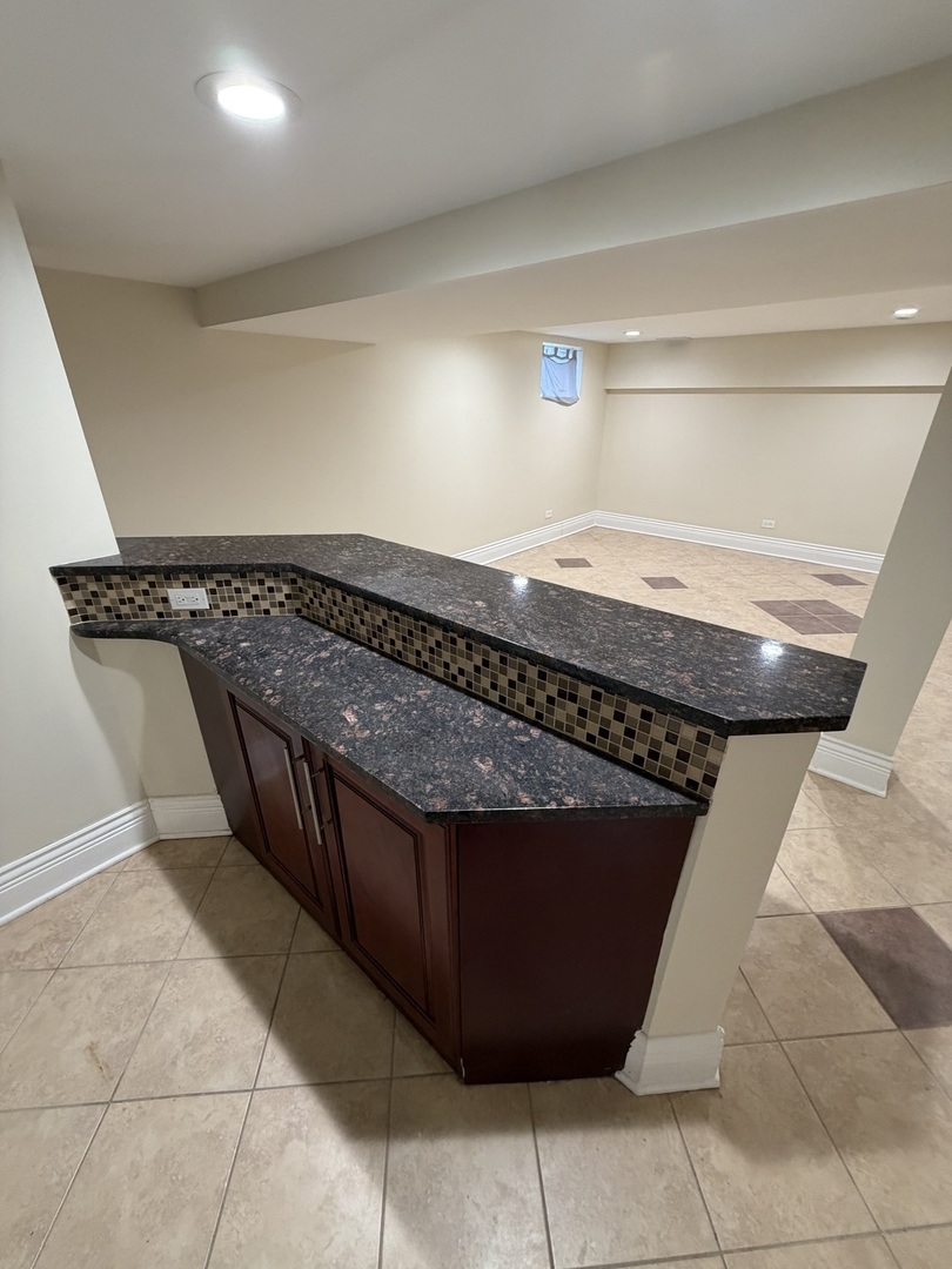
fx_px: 513
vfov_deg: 102.1
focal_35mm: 14
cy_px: 634
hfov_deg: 85.7
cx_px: 476
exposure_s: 1/60
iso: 250
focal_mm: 2.22
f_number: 2.2
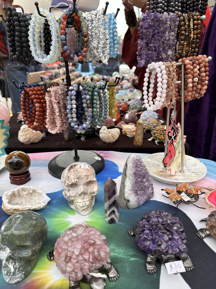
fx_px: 200
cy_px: 144
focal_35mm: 24
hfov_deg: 56.8
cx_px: 108
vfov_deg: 71.6
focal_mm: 6.86
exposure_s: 1/319
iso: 80
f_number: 1.78
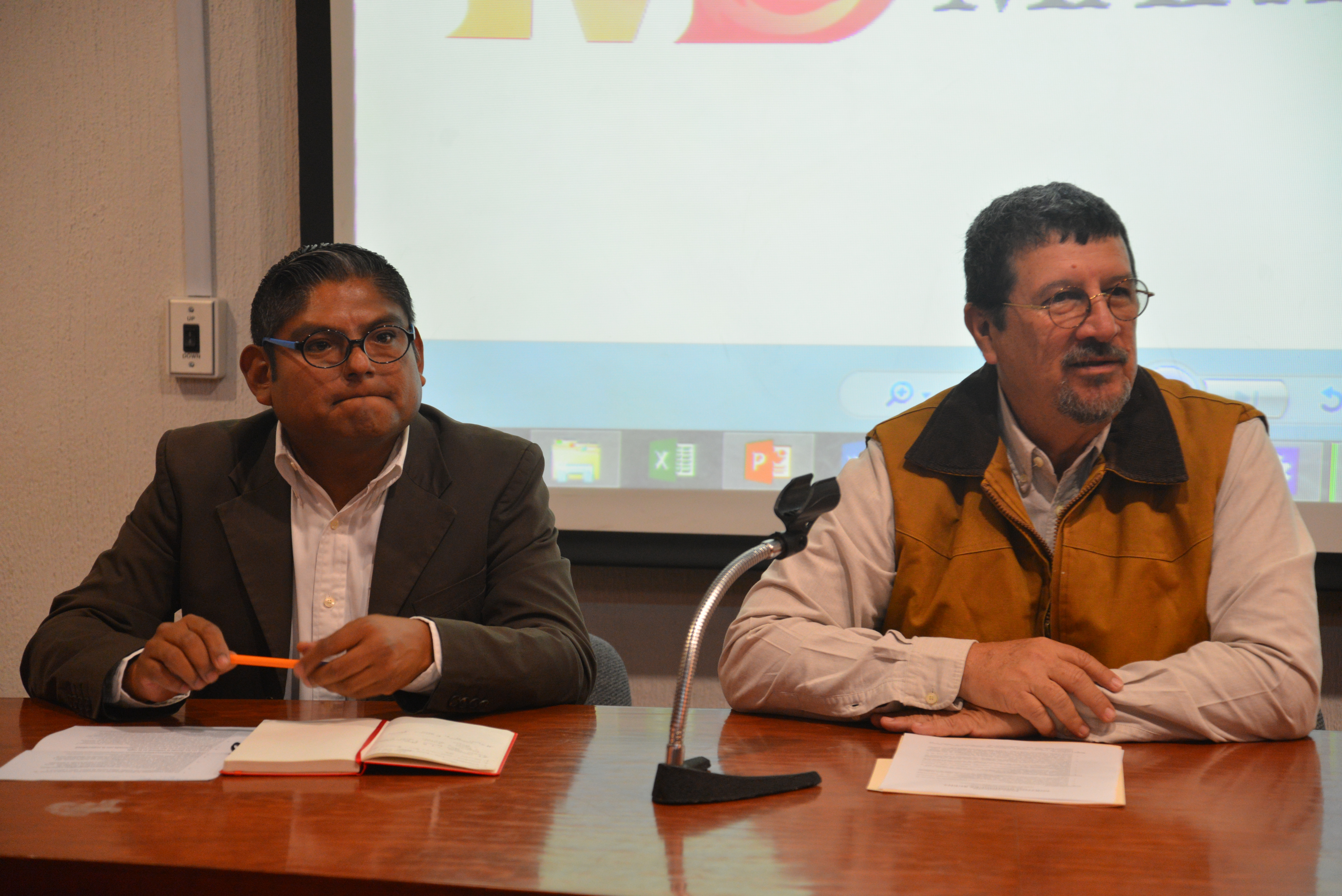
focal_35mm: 78
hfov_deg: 26.0
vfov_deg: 17.5
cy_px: 448
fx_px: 2909
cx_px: 671
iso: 1600
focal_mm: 78
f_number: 4.5
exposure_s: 1/30
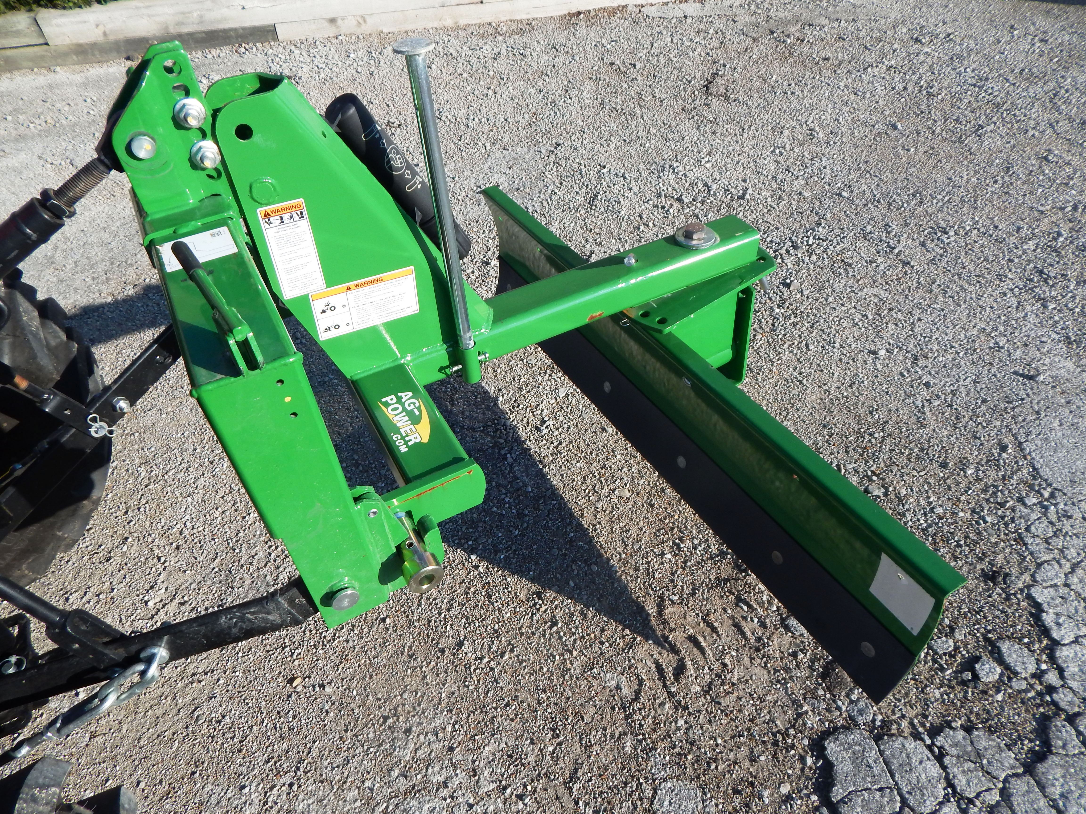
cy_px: 407
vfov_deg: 61.1
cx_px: 543
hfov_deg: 76.4
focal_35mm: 22
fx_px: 690
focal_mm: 4
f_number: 3
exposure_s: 1/1250
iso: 125
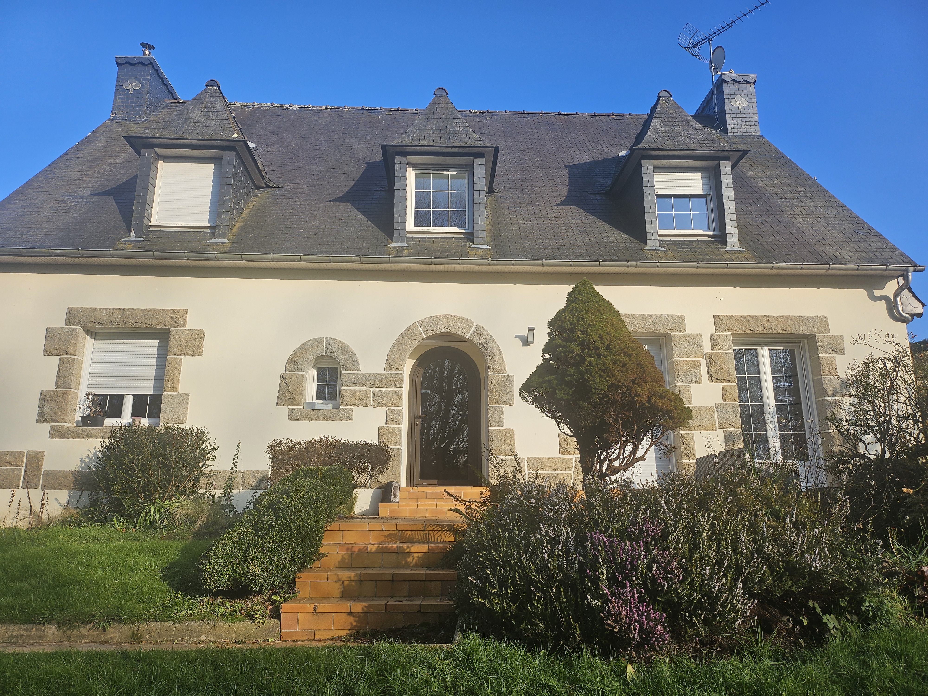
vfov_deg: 56.8
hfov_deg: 71.6
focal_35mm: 24
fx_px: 643
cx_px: 464
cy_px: 348
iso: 50
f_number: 1.8
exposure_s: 1/2558
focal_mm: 5
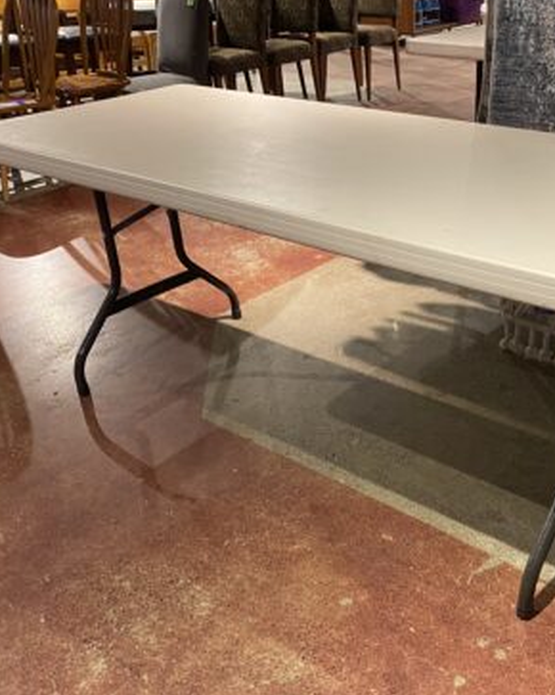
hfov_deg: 41.5
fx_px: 719
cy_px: 353
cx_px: 381
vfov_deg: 51.6
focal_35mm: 35
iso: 320
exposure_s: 1/60
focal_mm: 4.25
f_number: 1.8
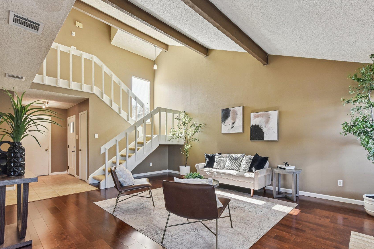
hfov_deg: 92.8
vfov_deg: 70.2
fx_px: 177
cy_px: 139
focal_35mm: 17
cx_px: 211
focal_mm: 14
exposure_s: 1/20
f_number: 8
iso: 400
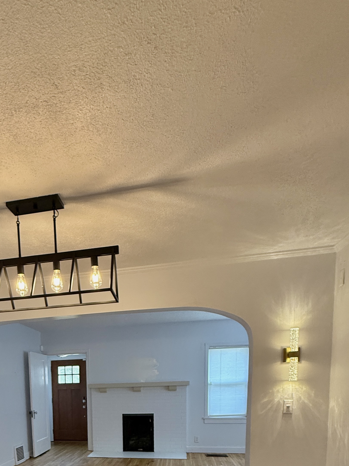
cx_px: 92
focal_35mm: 26
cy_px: 428
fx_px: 350
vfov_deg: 56.9
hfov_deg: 51.0
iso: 250
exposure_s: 1/120
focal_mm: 2.22
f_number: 2.2
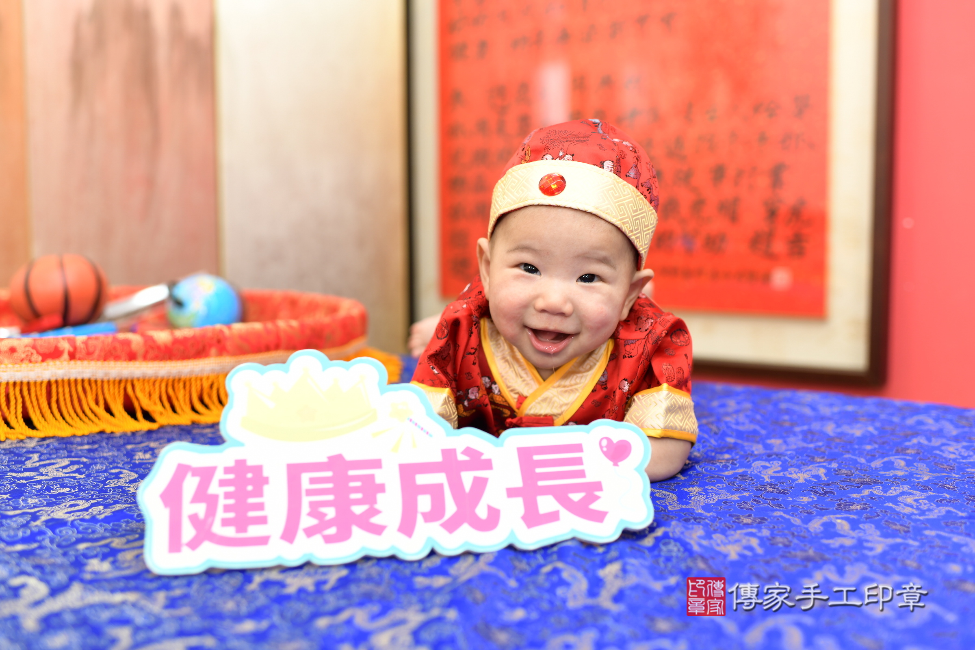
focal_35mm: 35
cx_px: 488
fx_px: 948
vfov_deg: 37.9
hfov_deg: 54.4
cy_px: 325
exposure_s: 1/200
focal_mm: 35
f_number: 2.8
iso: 400
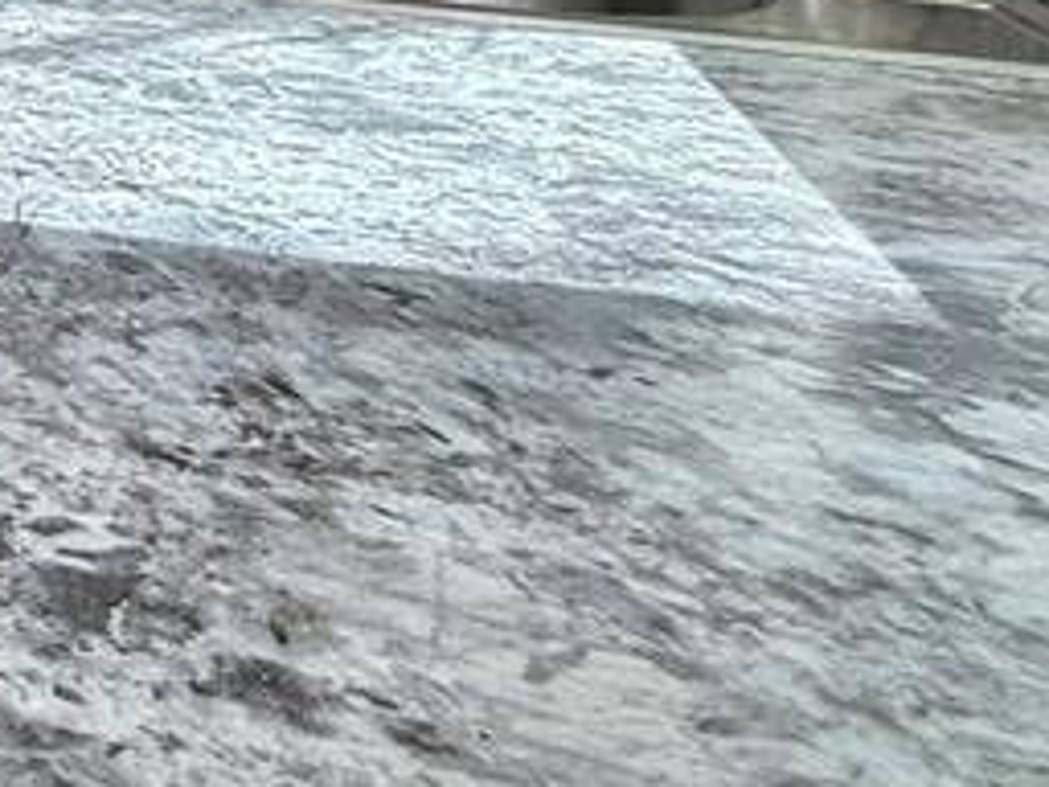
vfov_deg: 21.8
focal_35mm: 56
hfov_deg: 22.4
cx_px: -783
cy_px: -385
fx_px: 1697
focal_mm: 2.22
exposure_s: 1/120
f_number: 2.2
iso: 100
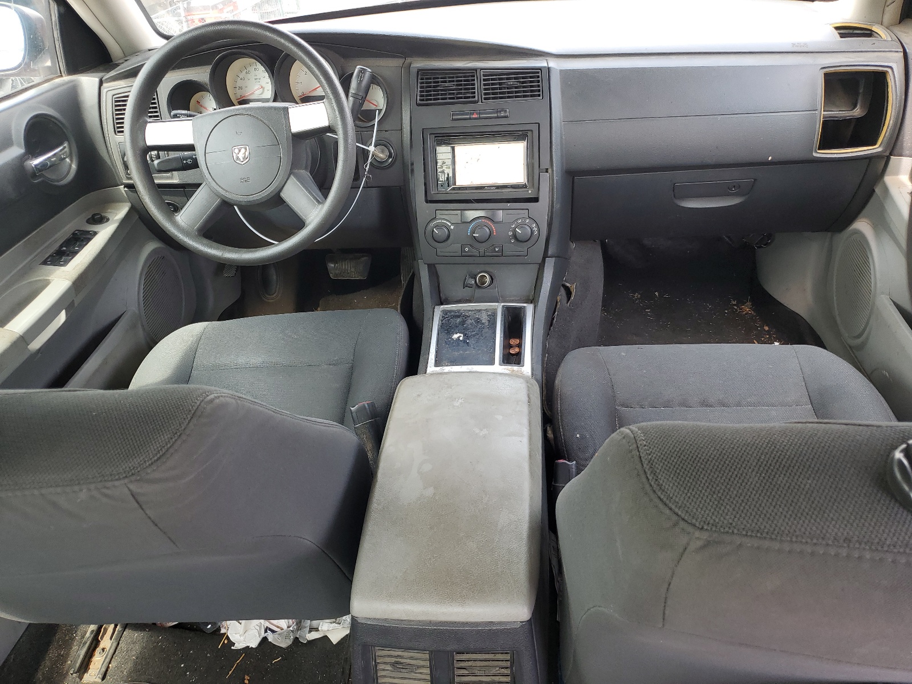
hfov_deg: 67.3
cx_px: 456
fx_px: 685
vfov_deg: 53.1
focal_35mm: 26
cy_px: 342
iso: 50
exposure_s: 1/145
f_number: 1.5
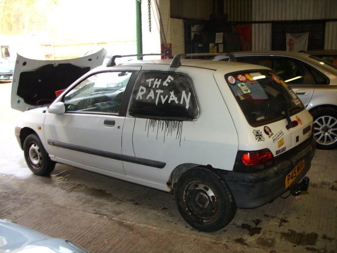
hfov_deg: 49.0
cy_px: 126
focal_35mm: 38
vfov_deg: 37.7
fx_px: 370
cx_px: 168
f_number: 2.8
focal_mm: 7.8
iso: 200
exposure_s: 1/30
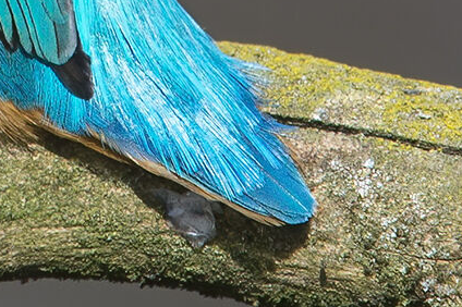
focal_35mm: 2264
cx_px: -380
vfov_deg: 0.6
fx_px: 29031
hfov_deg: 0.9
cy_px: -425
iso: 1000
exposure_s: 1/2000
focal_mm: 400
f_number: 7.1
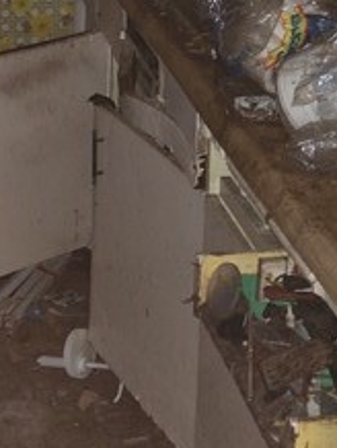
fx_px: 1399
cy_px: 95
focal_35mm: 108
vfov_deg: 18.0
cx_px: 12
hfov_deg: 13.6
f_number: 1.8
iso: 160
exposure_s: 1/12
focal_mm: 5.4
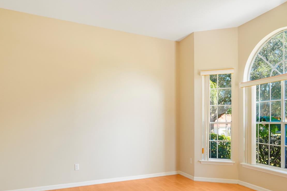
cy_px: 116
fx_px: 207
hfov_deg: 68.9
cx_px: 170
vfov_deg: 49.1
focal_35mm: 26
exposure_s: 1/60
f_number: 2.8
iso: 100
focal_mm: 12
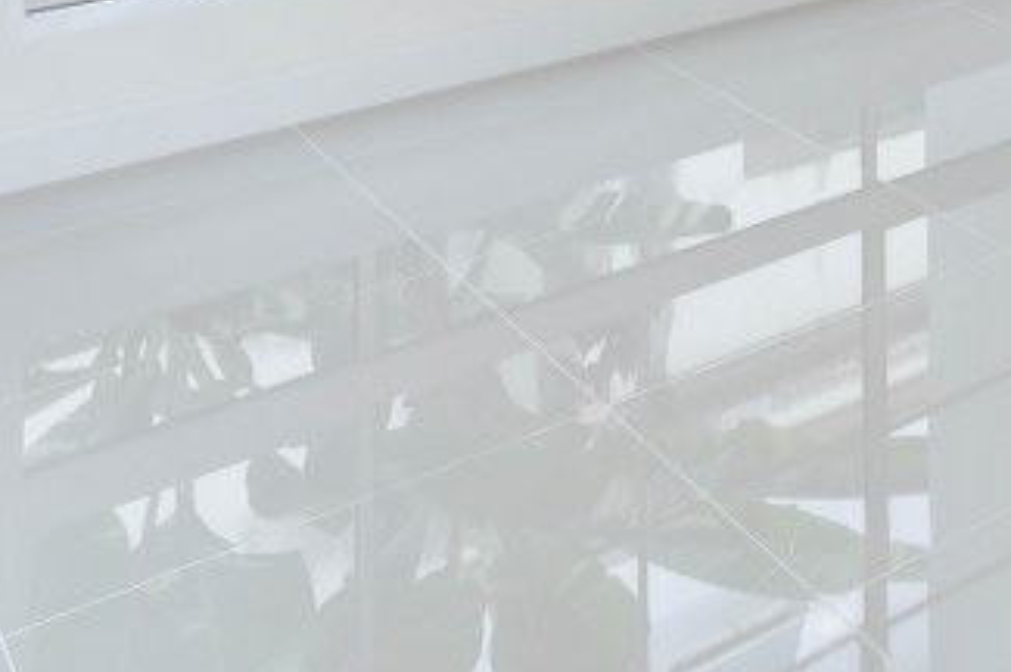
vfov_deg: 17.5
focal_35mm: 63
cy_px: -535
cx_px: 1543
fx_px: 1767
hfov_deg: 24.4
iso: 100
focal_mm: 16
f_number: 5.6
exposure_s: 1/320
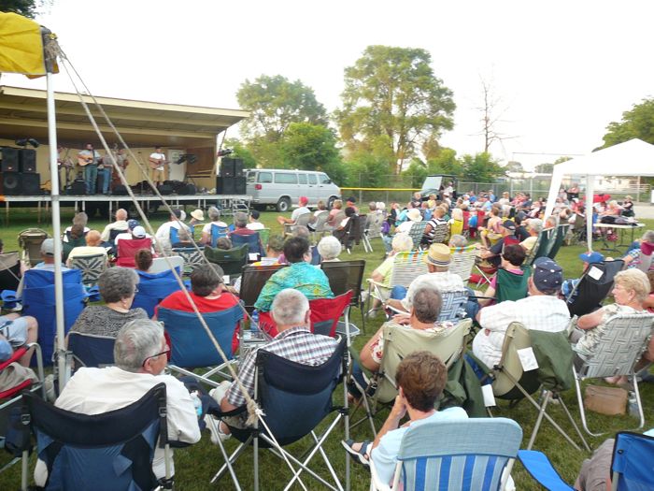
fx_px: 661
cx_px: 327
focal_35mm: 35
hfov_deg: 52.6
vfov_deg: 40.7
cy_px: 246
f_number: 2.8
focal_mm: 5.2
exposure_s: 1/40
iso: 80
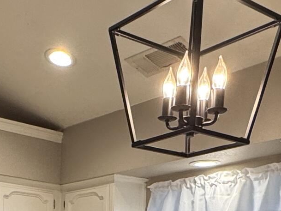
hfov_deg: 27.7
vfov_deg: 17.6
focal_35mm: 69
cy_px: 372
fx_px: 560
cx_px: 66
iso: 200
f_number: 2.2
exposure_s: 1/120
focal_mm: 2.22
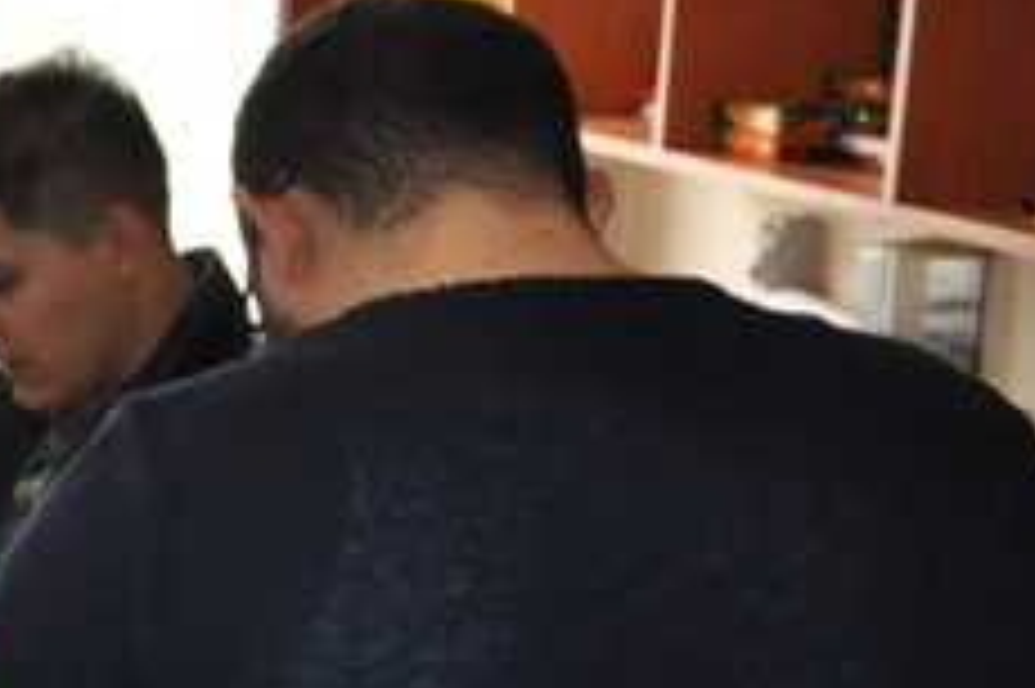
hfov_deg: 23.5
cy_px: 501
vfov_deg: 18.1
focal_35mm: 75
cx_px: -346
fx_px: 2155
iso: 800
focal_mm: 18
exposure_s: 1/100
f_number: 3.5
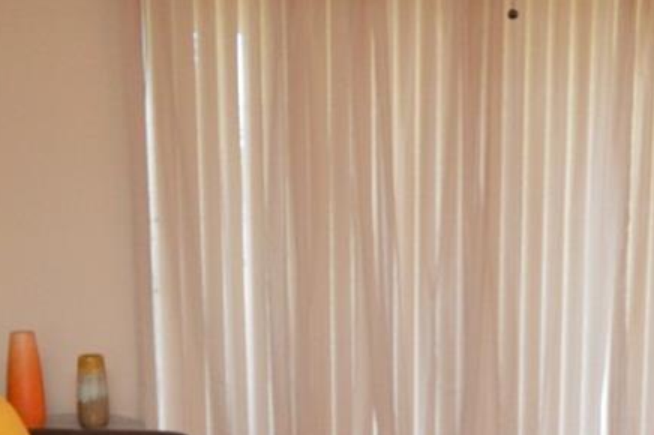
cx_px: 446
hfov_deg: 30.3
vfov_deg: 20.0
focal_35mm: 66
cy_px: 434
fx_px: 1198
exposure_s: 1/60
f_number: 4
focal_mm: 12
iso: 900
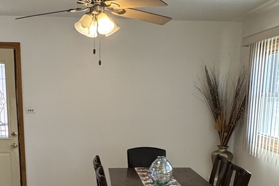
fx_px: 372
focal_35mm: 48
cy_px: 177
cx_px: 126
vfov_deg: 26.8
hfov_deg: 41.1
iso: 200
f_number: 2.2
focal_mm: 2.22
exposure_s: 1/120
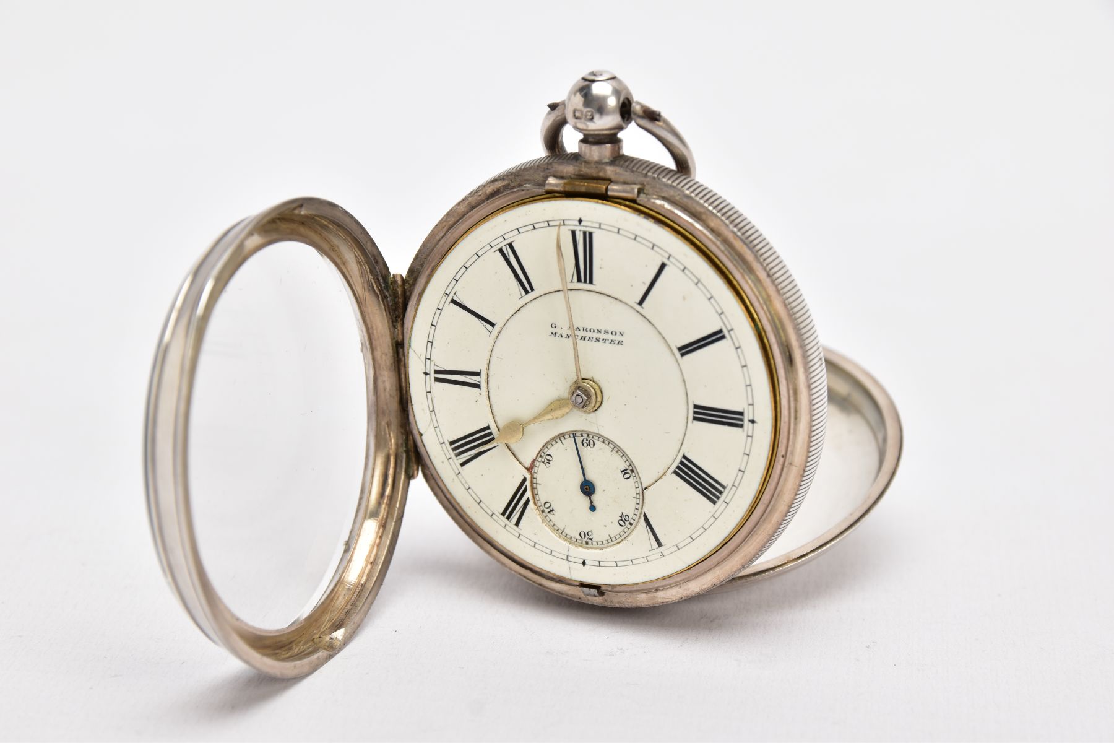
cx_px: 557
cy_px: 372
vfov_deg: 13.0
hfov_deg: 19.5
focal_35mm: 105
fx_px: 3249
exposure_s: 1/100
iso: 100
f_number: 9
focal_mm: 70
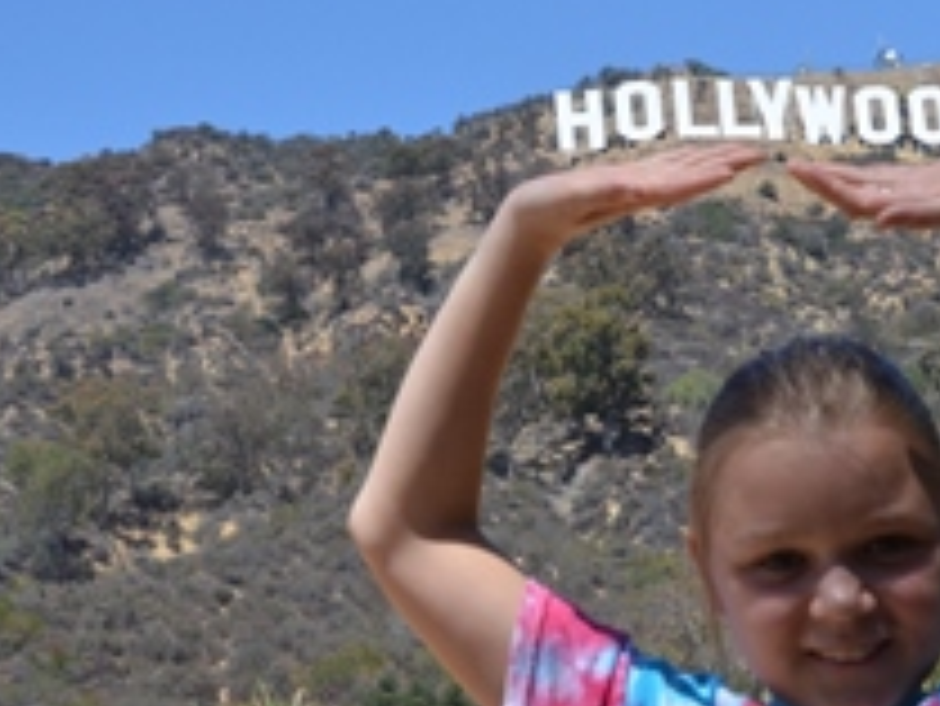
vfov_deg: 18.5
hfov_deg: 24.3
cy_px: 340
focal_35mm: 80
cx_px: 623
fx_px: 2174
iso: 1000
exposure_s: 1/640
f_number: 14
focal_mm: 28
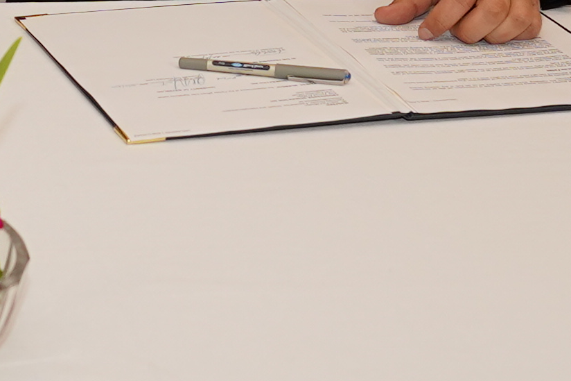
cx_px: -196
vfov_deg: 7.5
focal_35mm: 172
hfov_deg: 11.6
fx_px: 2727
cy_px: -482
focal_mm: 24
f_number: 3.2
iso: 640
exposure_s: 1/200
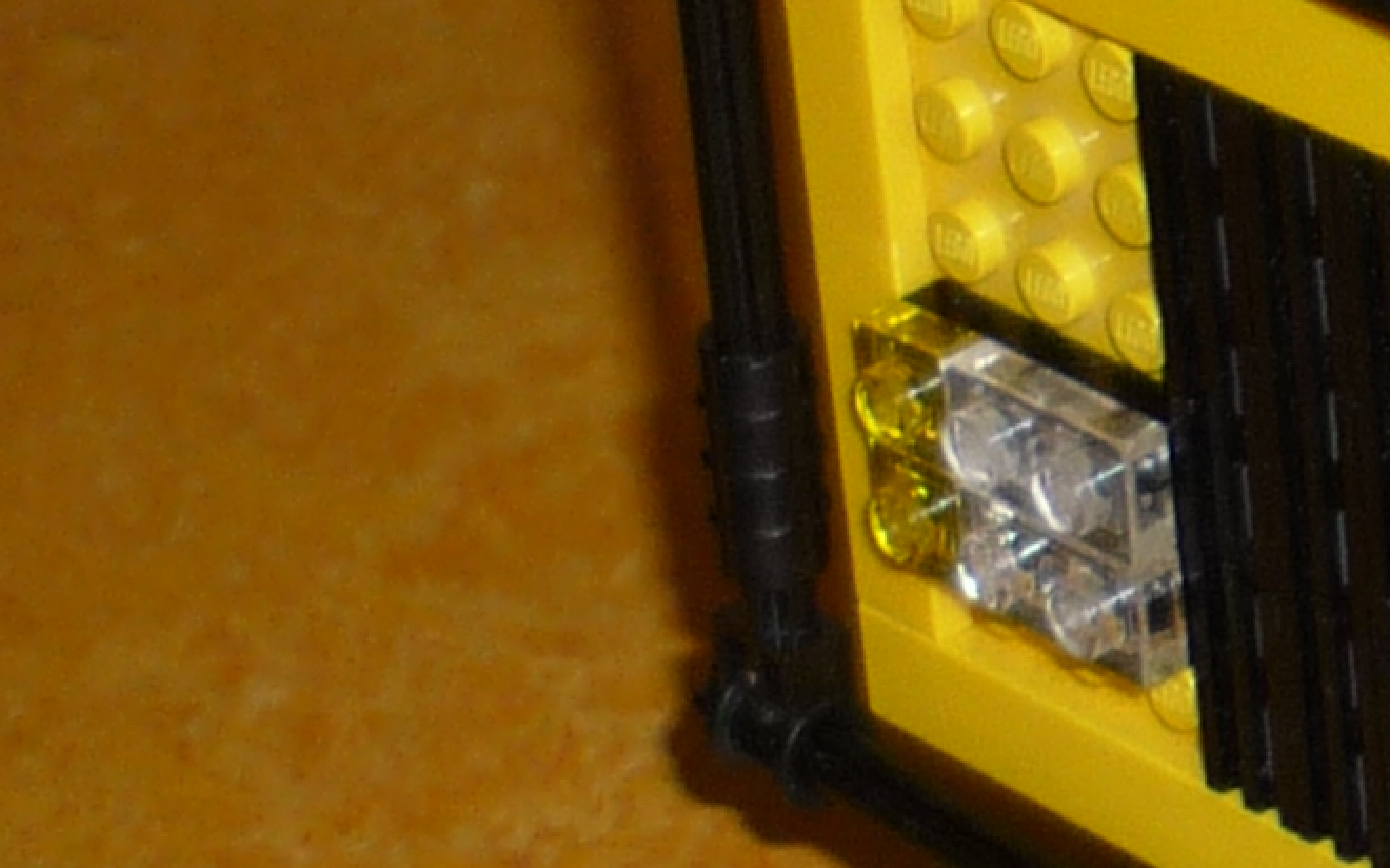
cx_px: 2772
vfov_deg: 7.4
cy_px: -535
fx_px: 6551
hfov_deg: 11.0
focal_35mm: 173
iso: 100
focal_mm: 5.5
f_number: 2.8
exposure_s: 1/30
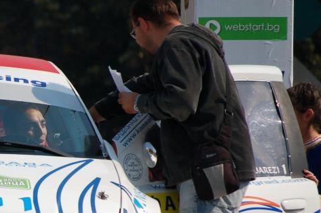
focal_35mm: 650
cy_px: 172
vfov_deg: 2.1
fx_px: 5788
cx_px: 9
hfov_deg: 3.2
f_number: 5.6
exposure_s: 1/2000
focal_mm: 200
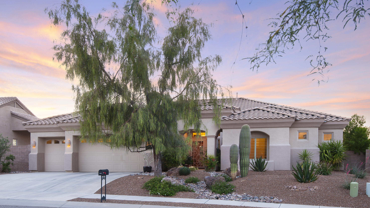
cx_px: 182
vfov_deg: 35.6
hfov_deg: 59.5
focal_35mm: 33
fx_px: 324
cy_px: 118
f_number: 10
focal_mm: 31
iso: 200
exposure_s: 1/2.5
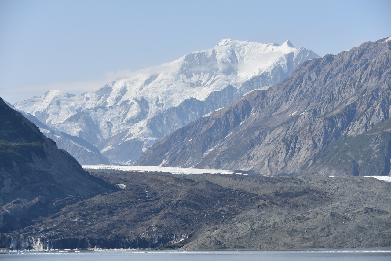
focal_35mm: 135
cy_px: 130
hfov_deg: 15.2
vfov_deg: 10.2
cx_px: 196
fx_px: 1466
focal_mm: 135
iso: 100
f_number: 9
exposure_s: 1/320
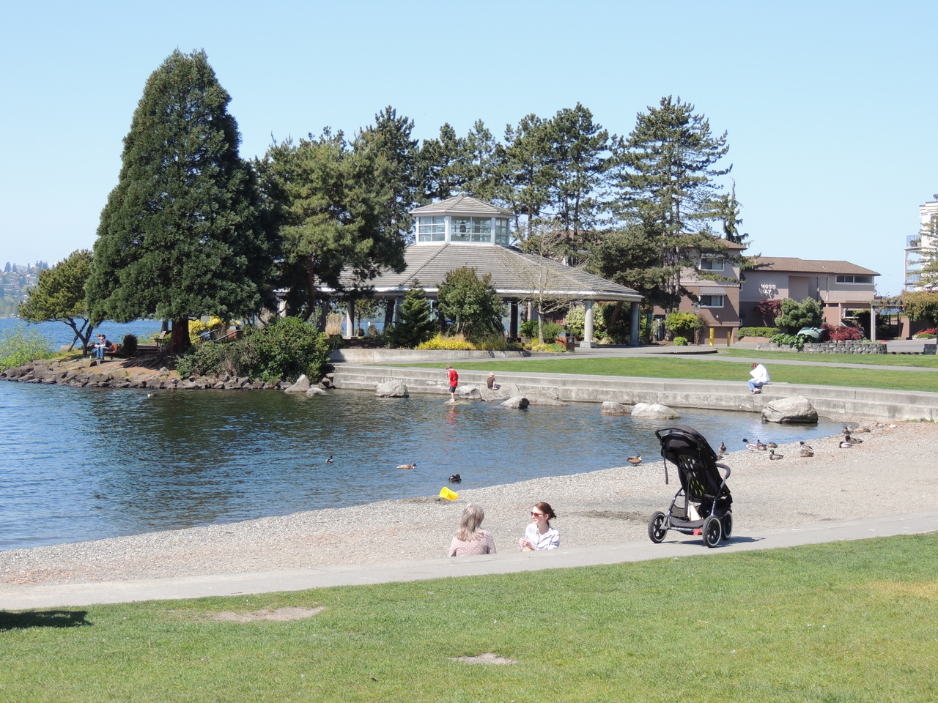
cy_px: 352
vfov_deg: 19.6
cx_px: 469
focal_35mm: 75
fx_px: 2032
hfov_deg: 26.0
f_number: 3.9
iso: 100
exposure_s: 1/500
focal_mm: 13.3
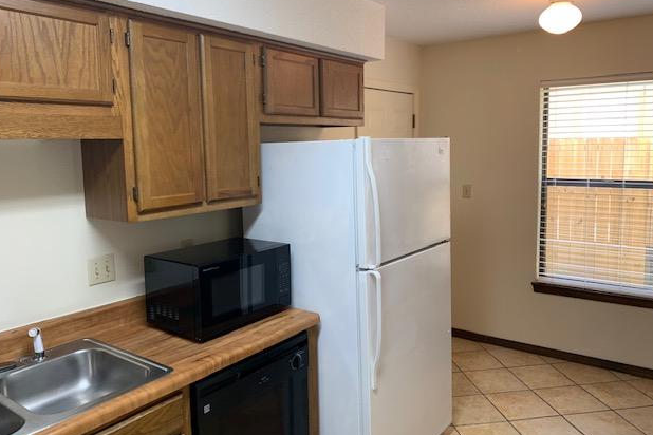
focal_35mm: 28
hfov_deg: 65.5
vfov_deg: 46.4
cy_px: 204
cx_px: 331
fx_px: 508
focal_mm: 4.25
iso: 64
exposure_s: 1/60
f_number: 1.8
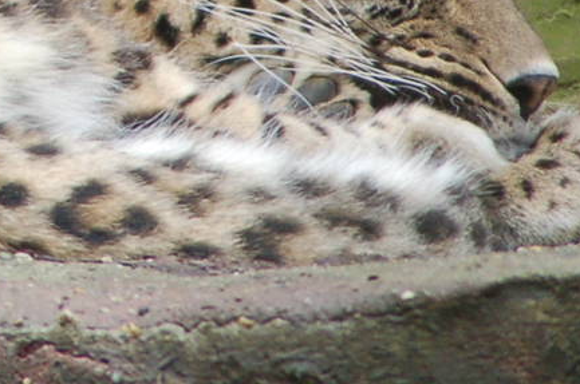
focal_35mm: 1828
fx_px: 29397
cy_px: -180
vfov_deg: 0.7
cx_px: -250
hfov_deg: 1.1
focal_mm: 330
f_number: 6.3
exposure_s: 1/100
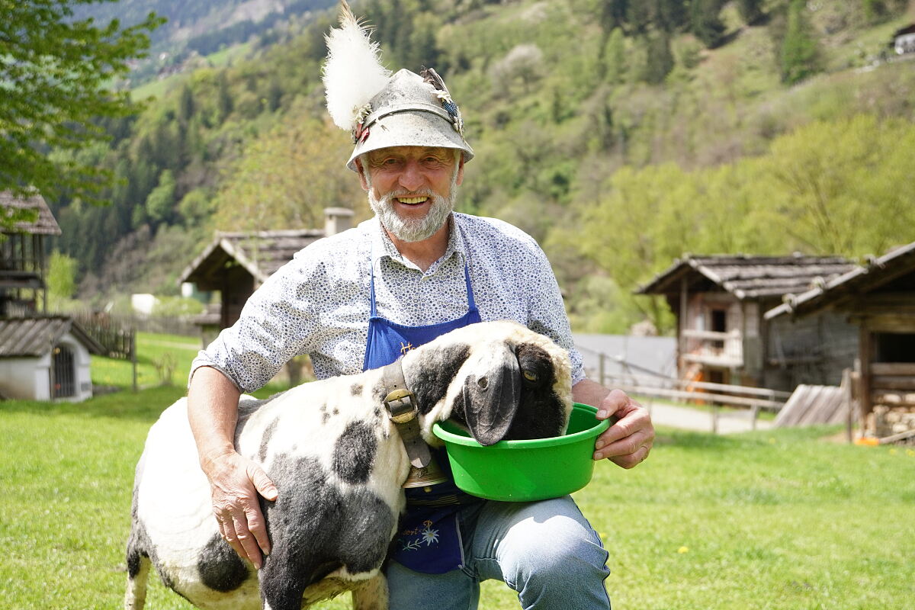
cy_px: 305
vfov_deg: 27.3
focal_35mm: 50
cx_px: 458
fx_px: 1258
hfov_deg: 40.0
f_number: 2.8
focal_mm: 33
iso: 400
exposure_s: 1/500
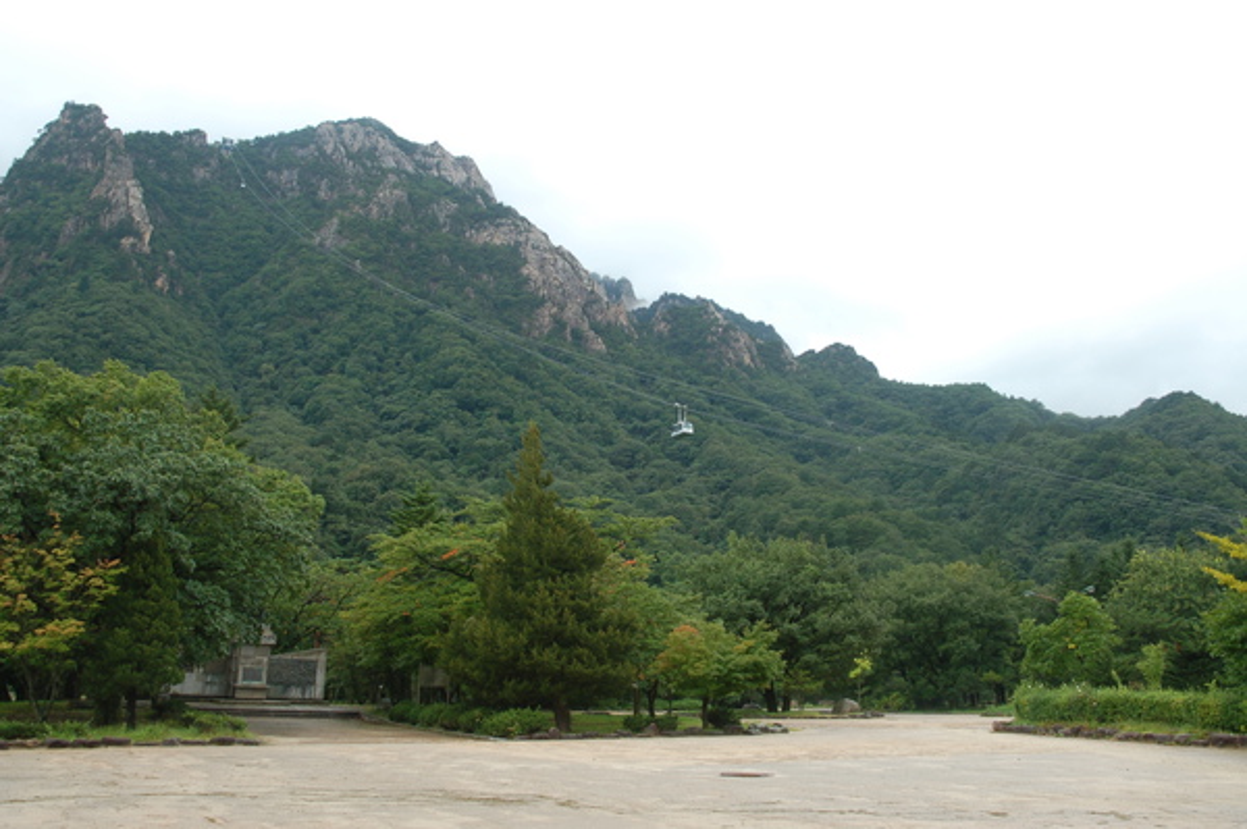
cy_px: 414
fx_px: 1142
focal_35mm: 33
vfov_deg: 39.9
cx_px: 624
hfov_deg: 57.3
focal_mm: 22
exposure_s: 1/125
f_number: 5.6
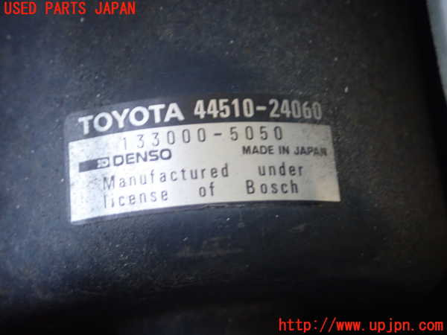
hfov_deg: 29.8
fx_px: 839
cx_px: 224
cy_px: 168
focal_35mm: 65
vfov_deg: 22.6
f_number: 3.8
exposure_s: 1/25
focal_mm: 11.78
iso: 800
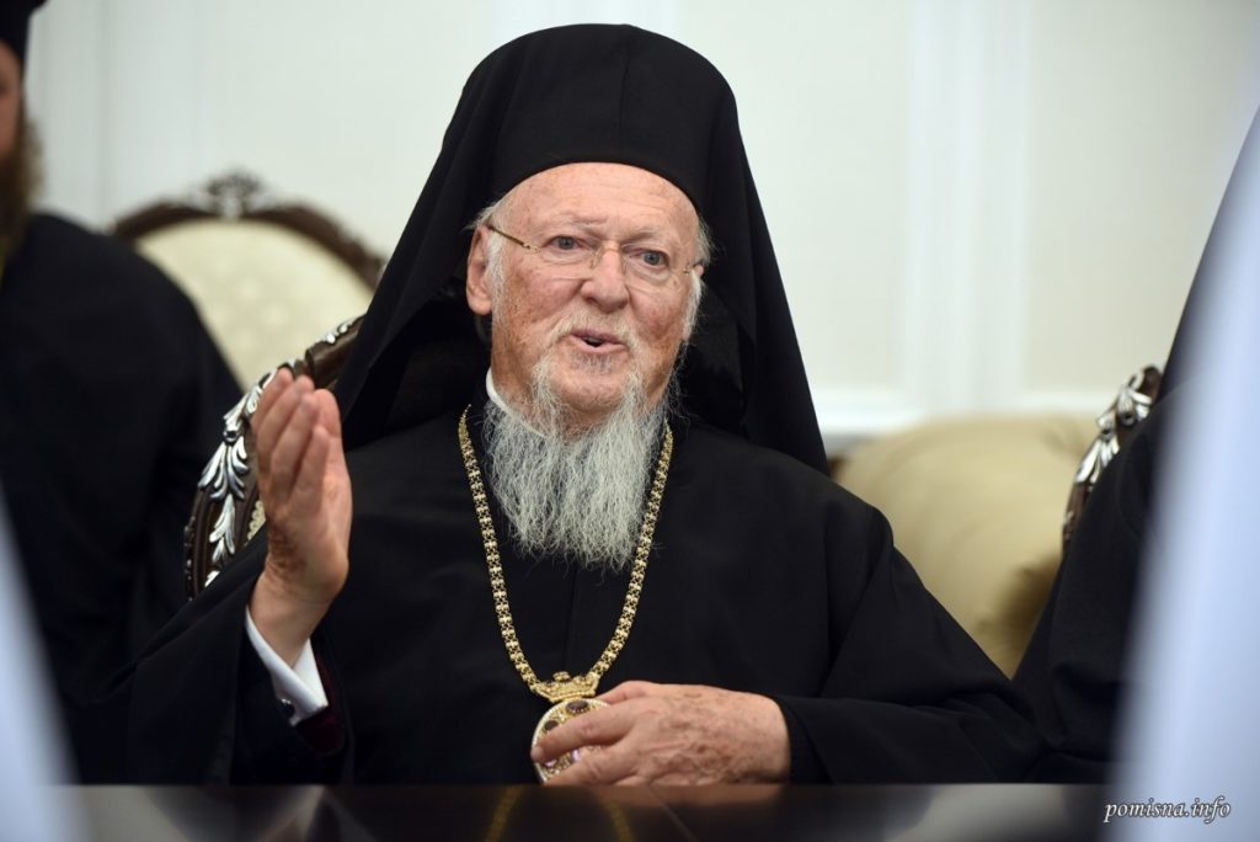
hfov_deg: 16.8
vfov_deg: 11.3
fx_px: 4272
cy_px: 421
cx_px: 630
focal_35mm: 122
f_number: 2.8
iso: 800
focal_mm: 122
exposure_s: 1/160
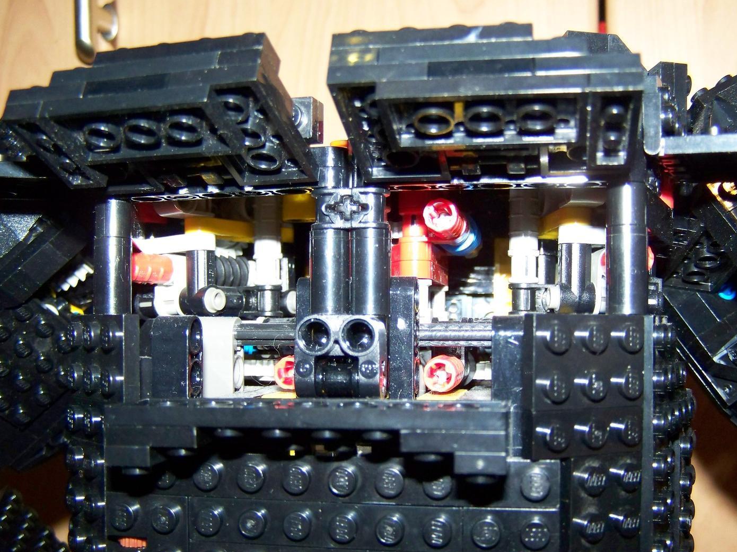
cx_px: 390
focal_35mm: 42
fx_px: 894
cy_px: 295
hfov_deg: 44.8
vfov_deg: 34.3
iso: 200
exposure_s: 1/30
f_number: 2.8
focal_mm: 6.3
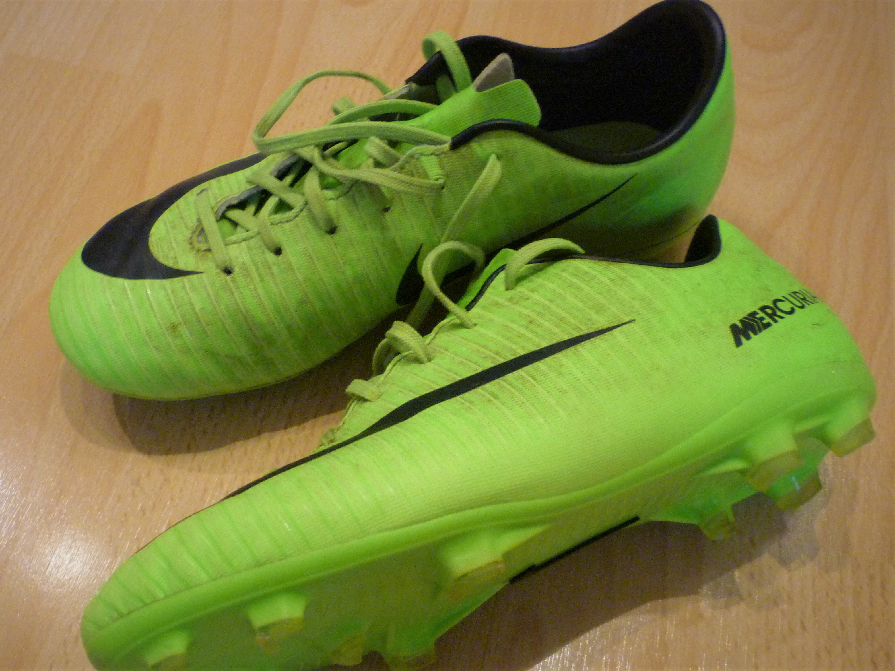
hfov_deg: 61.7
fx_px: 750
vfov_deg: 48.2
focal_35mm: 29
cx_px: 448
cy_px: 336
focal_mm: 5.2
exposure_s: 1/10
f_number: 3.3
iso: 400
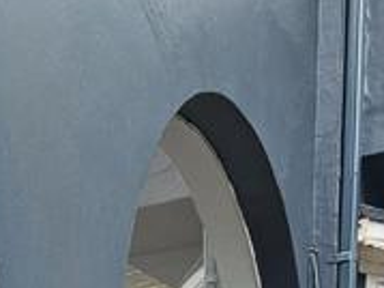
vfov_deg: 17.3
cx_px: 79
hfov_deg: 32.4
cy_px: 593
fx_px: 643
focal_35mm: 58
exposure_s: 1/164
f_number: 2.2
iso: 50
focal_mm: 2.2
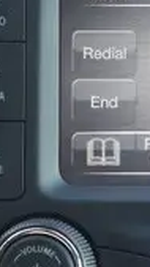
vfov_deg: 11.3
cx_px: 216
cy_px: 186
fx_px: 1344
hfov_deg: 6.3
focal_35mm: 190
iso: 800
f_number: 5.1
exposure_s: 1/60
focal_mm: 23
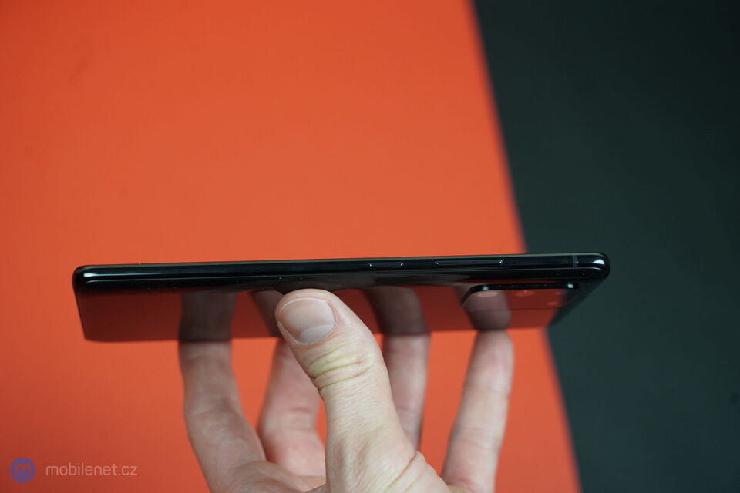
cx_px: 370
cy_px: 246
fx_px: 1439
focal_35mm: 70
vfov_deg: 19.5
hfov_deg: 28.8
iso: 2000
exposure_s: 1/320
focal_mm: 70
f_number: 5.6
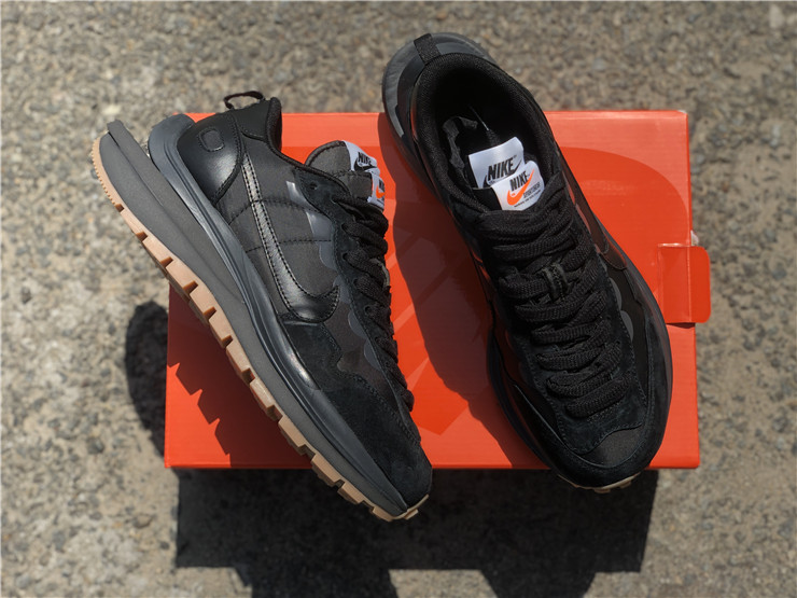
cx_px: 398
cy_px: 299
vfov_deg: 28.0
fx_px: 1197
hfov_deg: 36.8
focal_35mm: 52
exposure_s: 1/666
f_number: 2.4
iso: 16
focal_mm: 6
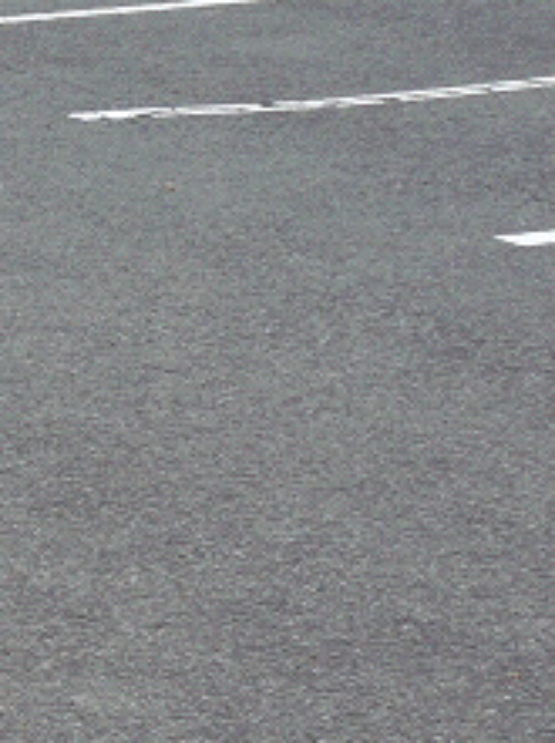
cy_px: 657
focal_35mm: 185
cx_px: -264
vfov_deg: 10.7
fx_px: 3966
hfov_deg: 7.9
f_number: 3.4
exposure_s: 1/320
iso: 100
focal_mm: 12.4
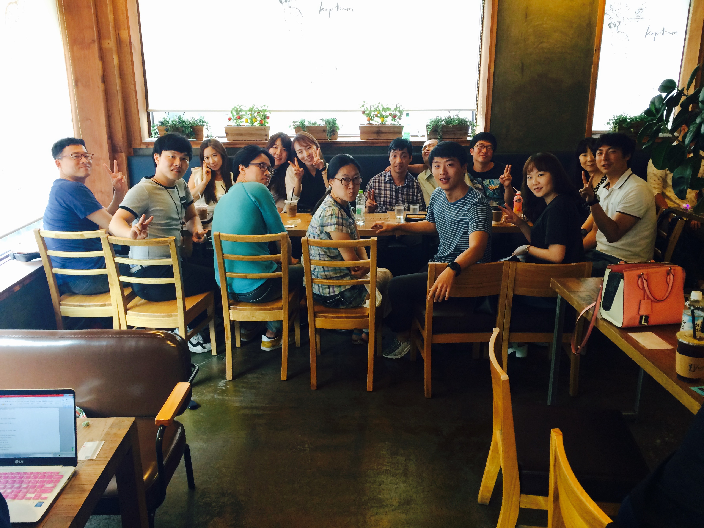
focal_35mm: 29
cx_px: 352
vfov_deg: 48.2
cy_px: 264
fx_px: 590
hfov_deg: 61.7
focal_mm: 4.15
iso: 100
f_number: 2.2
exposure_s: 1/30
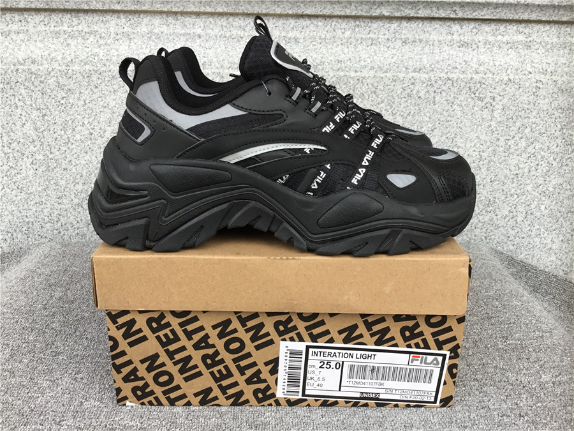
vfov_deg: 45.4
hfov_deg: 58.4
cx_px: 287
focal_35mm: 31
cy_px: 216
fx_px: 514
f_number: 2.4
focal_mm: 3.3
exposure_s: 1/100
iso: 25
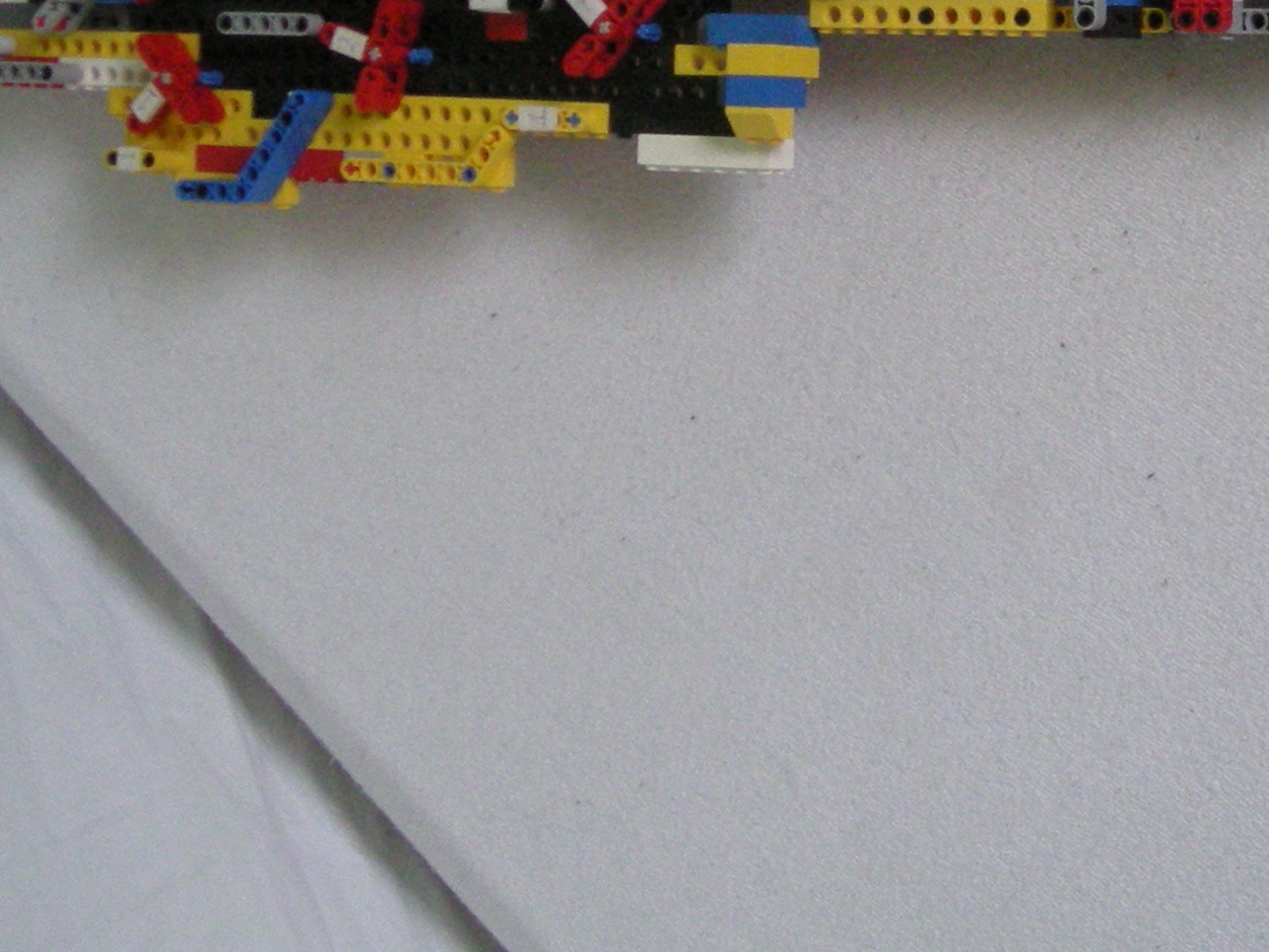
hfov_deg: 22.6
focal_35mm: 86
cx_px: 913
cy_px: -166
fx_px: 3153
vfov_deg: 16.5
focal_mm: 5.7
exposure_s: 1/63.6
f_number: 2.8
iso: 346
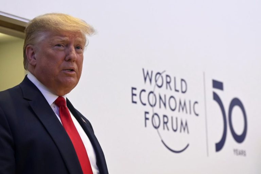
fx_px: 507
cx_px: 130
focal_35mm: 70
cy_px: 87
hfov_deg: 28.9
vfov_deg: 19.4
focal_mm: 70
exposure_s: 1/400
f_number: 3.5
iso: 2500
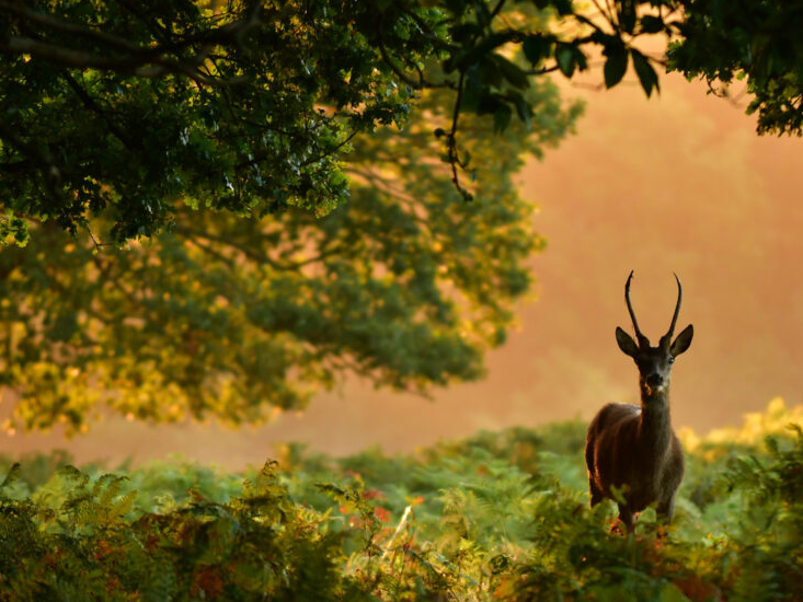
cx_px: 544
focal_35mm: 403
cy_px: 344
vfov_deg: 3.7
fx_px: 9350
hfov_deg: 4.9
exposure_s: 1/320
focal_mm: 200
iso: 500
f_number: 2.8
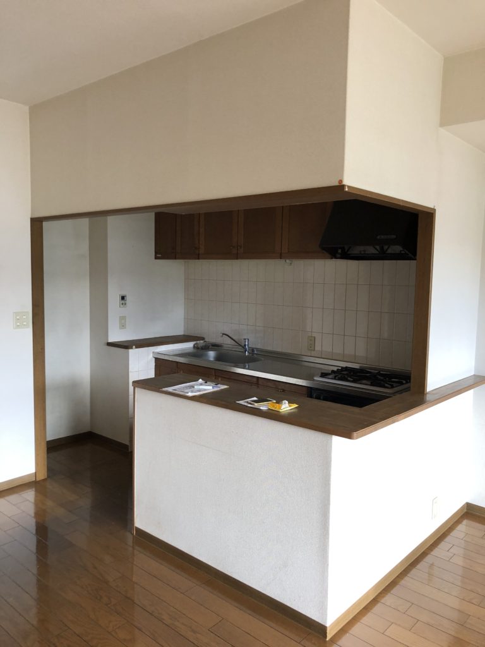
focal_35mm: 28
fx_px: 523
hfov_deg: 49.7
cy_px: 324
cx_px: 242
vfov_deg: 63.4
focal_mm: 3.99
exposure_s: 1/24
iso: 40
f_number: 1.8
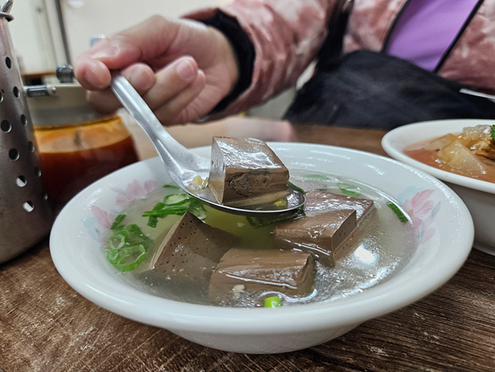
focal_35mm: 23
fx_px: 329
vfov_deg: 58.9
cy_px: 186
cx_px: 248
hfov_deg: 73.9
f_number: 1.8
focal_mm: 5.4
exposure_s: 1/120
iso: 320
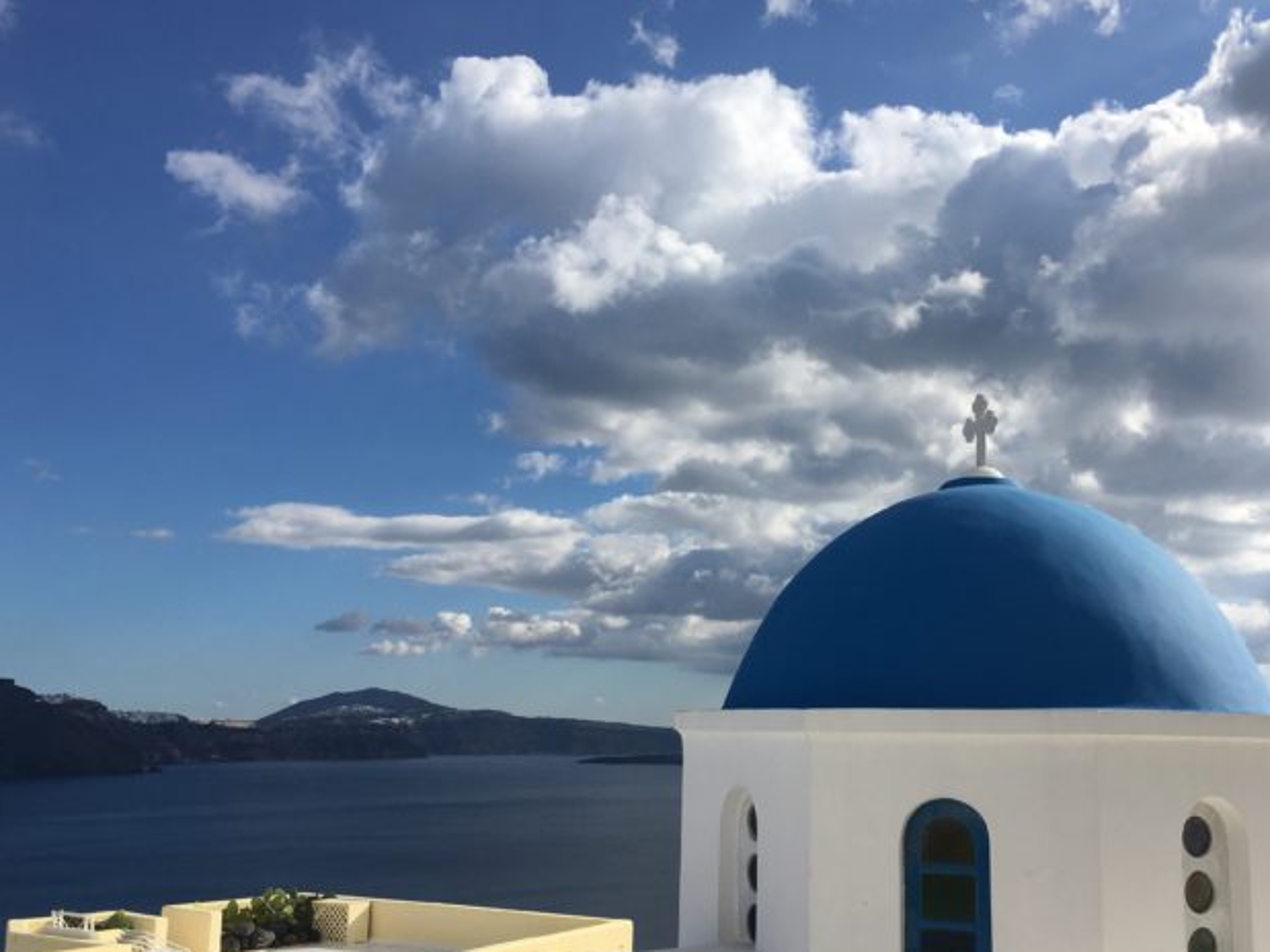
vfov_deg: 39.6
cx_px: 753
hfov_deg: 51.1
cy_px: 521
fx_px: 1321
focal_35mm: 36
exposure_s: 1/3077
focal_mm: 4.15
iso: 25
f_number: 2.2
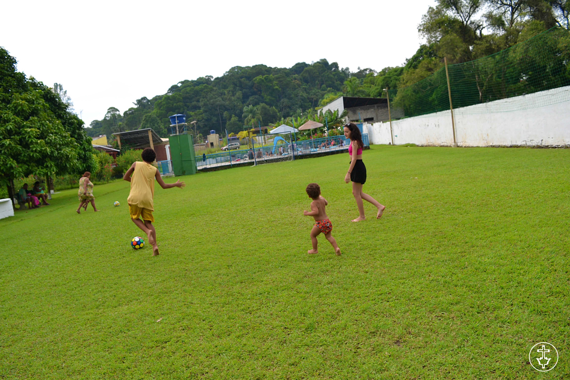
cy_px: 190
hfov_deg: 67.4
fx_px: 427
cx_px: 285
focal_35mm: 27
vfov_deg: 47.9
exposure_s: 1/200
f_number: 7.1
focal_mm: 18
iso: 100
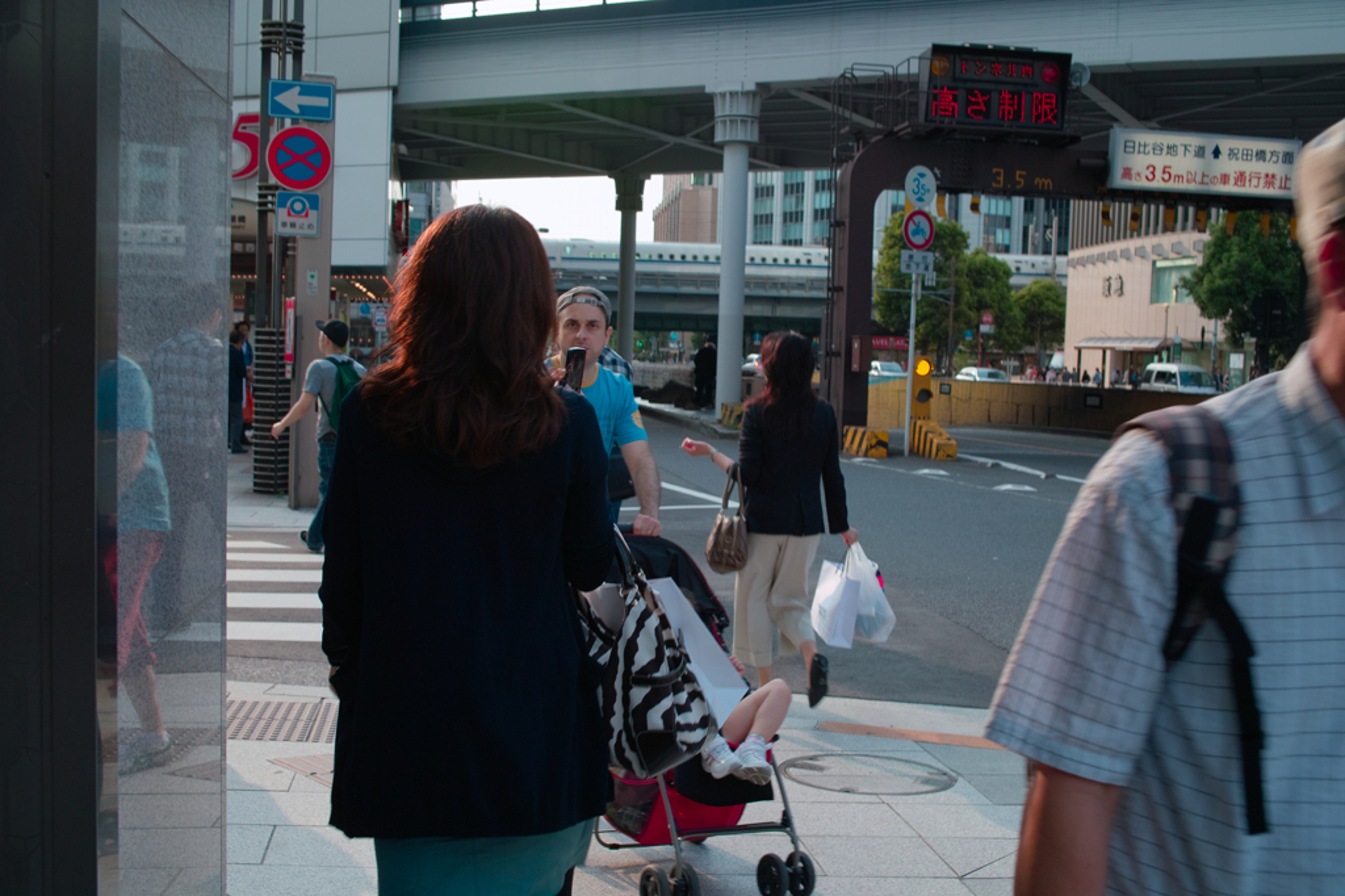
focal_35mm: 41
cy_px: 448
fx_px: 1531
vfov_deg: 32.6
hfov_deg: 47.4
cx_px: 672
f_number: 5
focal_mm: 24.2
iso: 100
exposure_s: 1/100
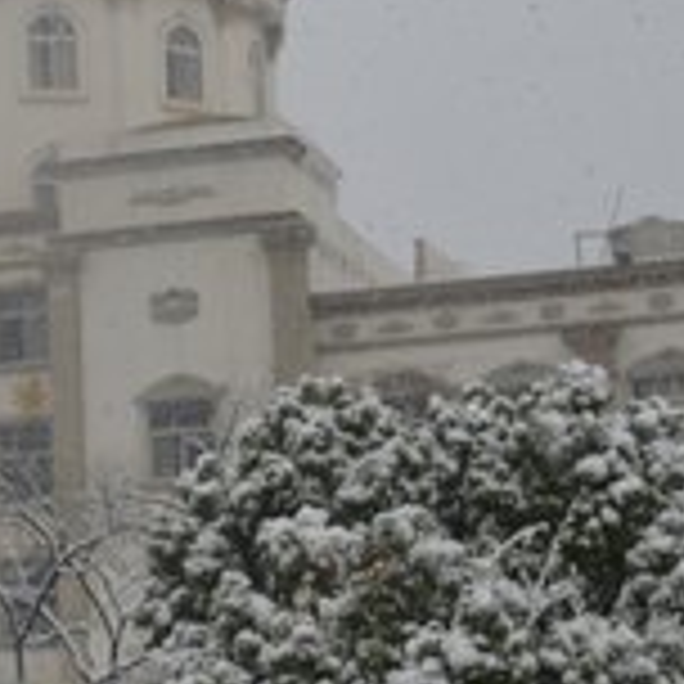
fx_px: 4655
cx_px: -810
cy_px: 479
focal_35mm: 208
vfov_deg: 8.4
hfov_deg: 7.9
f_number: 7.1
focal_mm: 31
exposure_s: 1/200
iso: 100
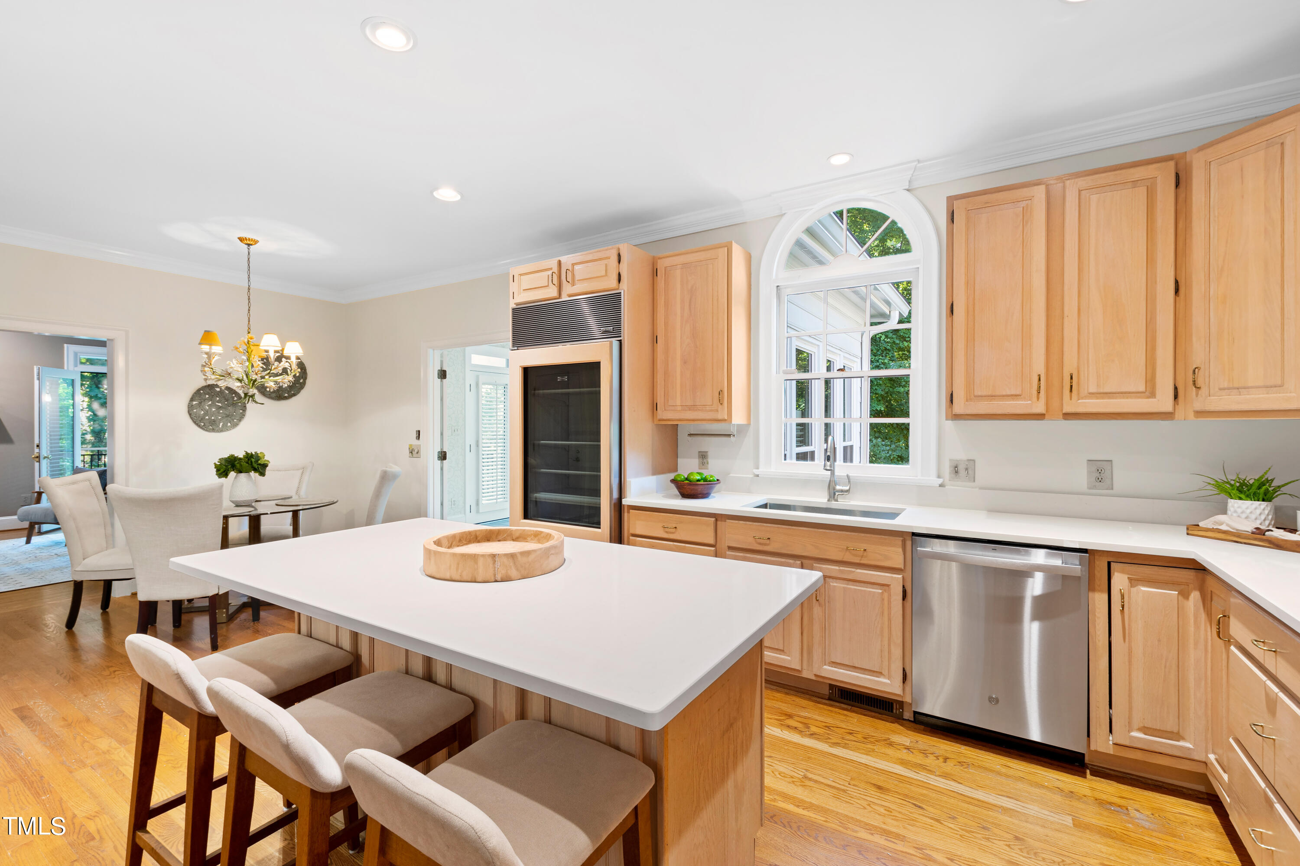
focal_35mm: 15
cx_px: 650
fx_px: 542
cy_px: 433
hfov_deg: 100.4
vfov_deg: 77.3
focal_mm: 10
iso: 100
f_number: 8
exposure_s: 1/1.25
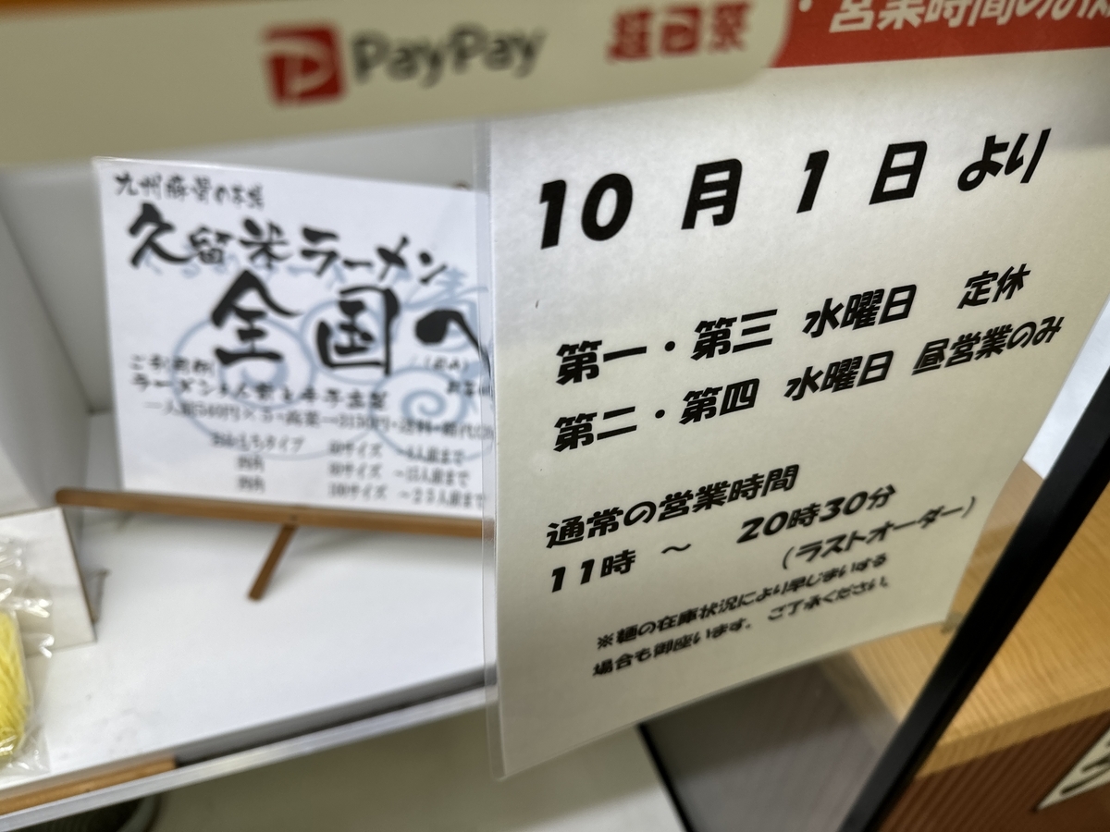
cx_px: 555
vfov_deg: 56.8
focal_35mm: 24
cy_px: 416
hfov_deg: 71.6
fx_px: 770
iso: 50
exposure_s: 1/127
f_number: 1.78
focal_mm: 6.86
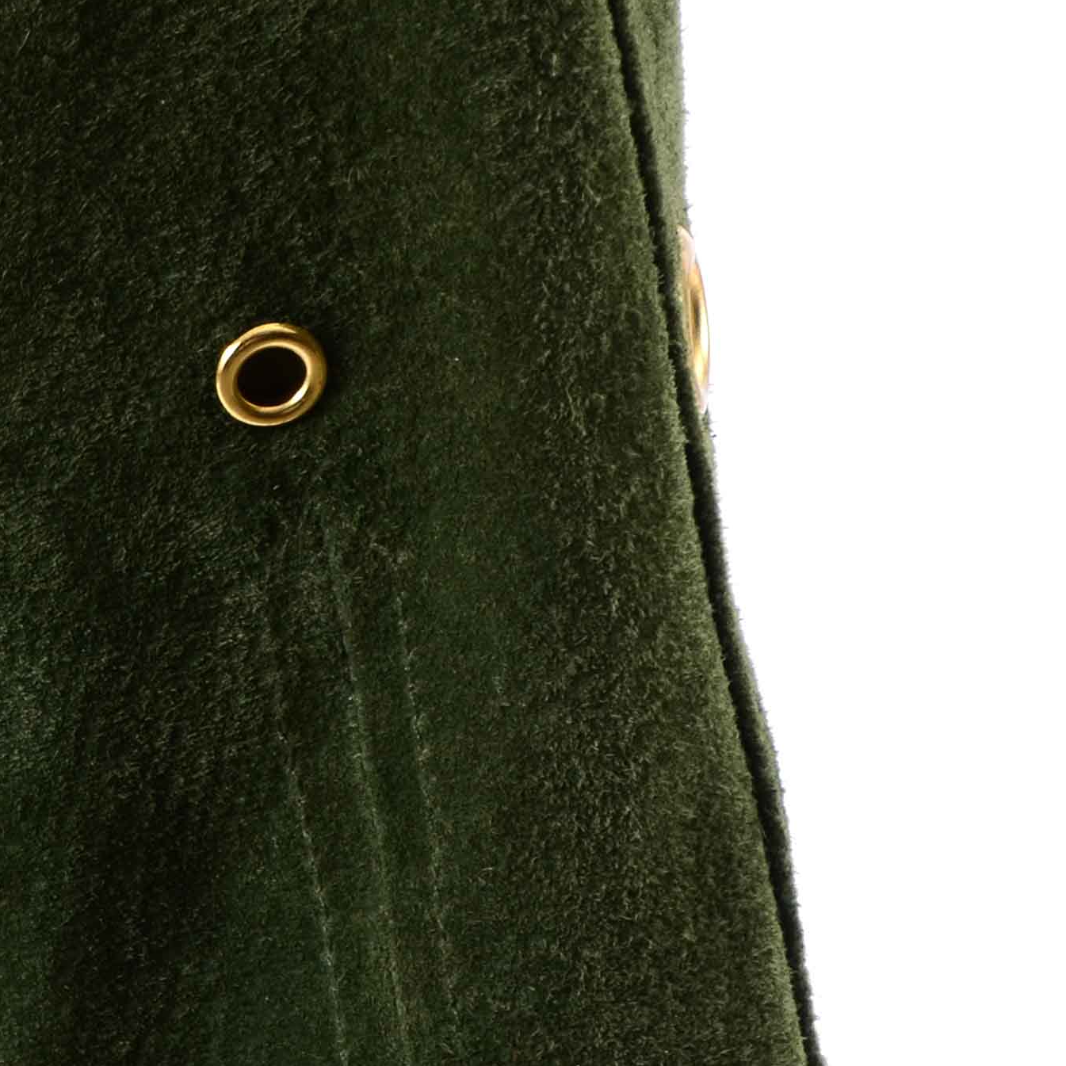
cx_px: -763
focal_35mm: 490
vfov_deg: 3.6
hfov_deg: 3.6
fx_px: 17056
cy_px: 1125
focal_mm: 105
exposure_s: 1/160
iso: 200
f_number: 9
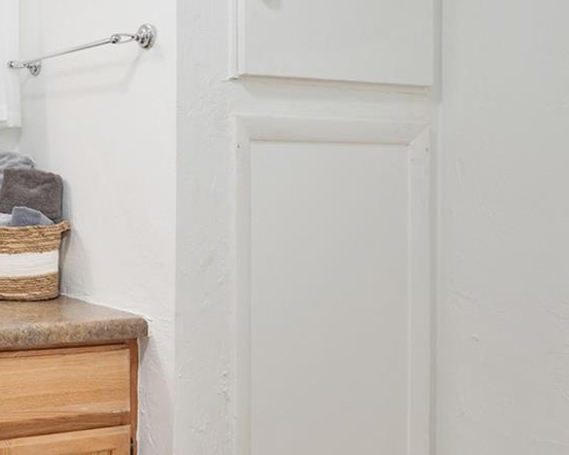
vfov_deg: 38.9
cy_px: 172
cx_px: -153
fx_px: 640
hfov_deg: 35.0
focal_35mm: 38
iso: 400
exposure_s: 1/10
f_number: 7.1
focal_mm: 14
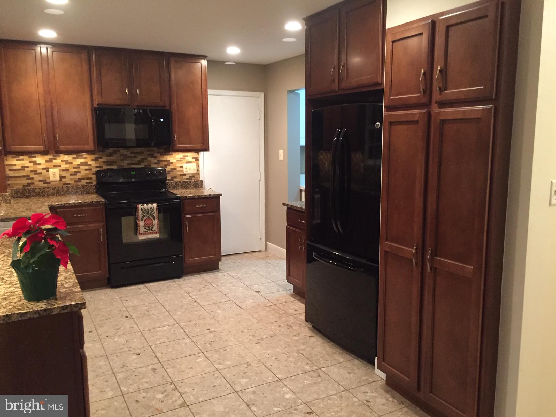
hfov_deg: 61.7
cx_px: 278
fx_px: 466
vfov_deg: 48.2
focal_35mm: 29
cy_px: 208
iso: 250
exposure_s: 1/20
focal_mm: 4.15
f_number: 2.2
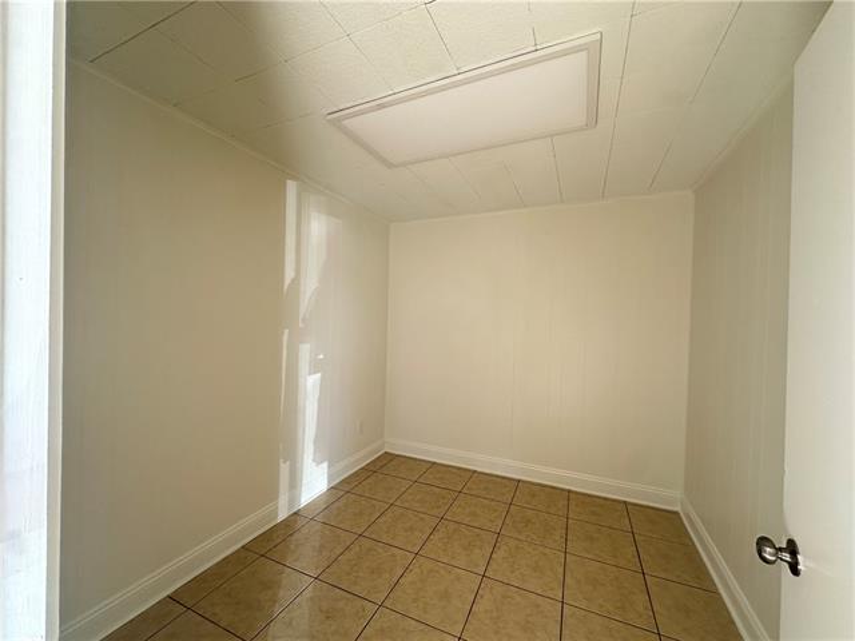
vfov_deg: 85.7
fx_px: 346
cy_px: 320
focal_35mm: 14
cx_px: 428
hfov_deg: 102.1
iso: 160
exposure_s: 1/99
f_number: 2.2
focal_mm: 2.22
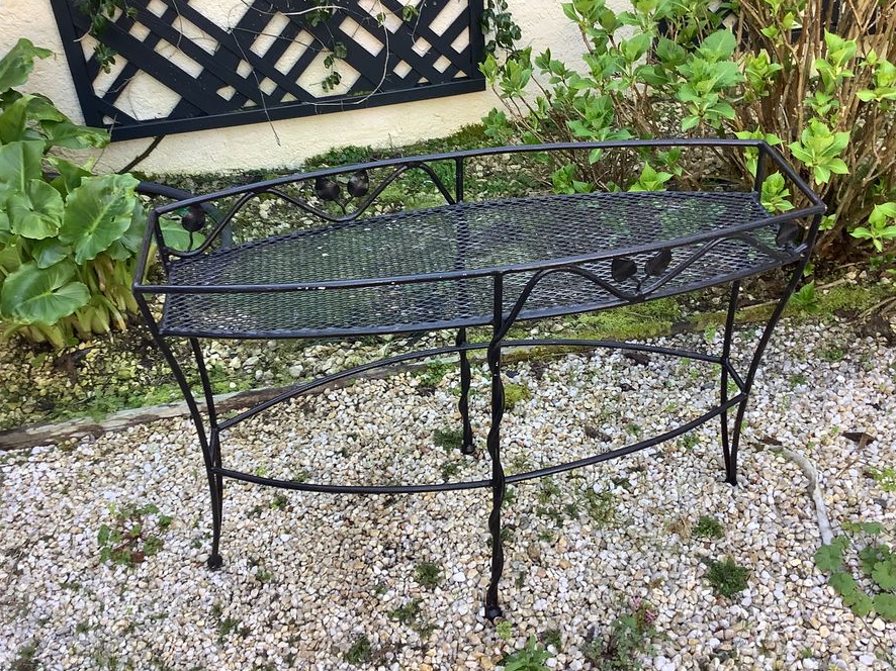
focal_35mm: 35
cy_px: 293
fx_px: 906
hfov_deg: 52.6
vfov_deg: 40.6
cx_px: 431
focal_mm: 3.3
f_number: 2.4
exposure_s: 1/60
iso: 64
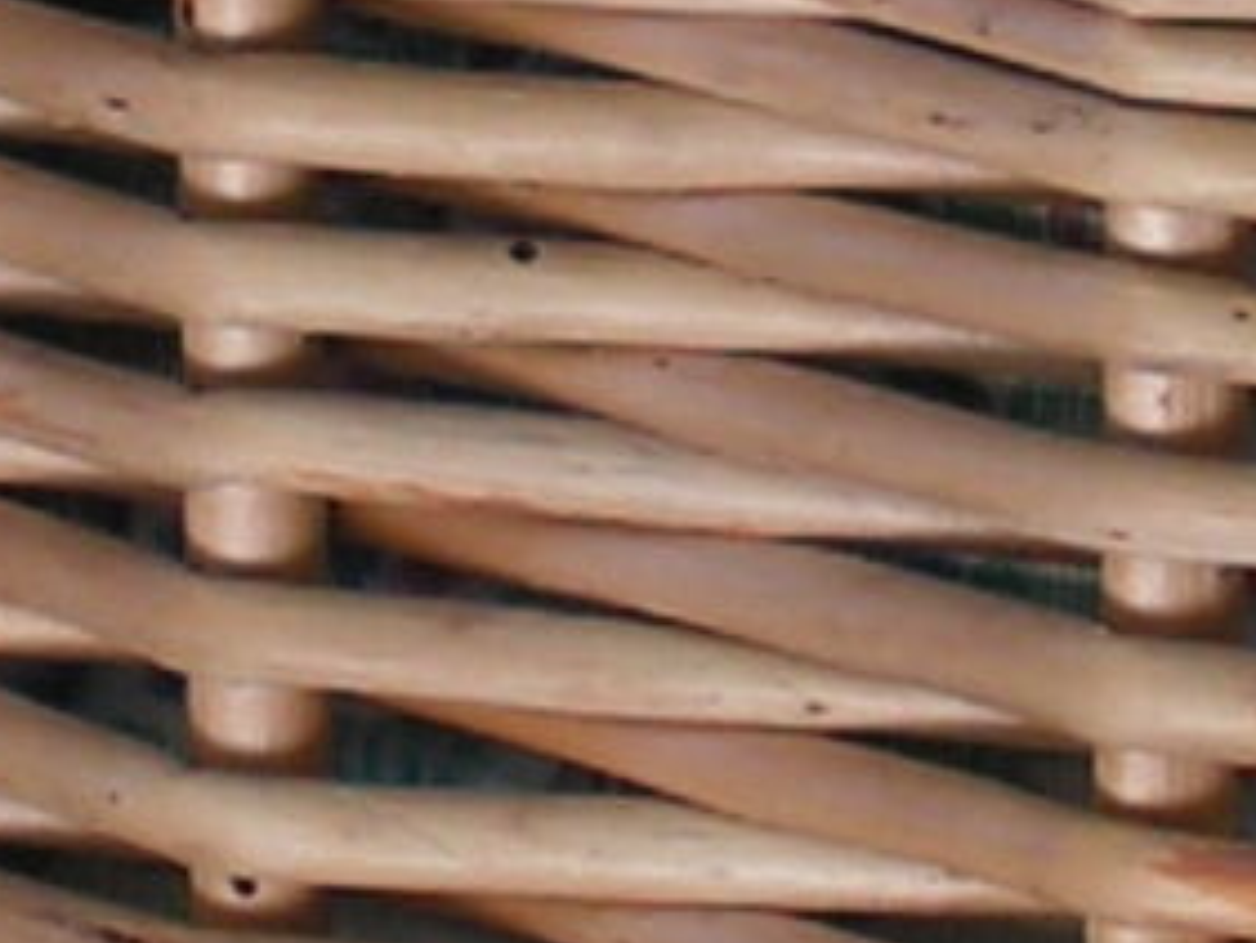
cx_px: 581
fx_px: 9510
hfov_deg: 7.6
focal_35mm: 262
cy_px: -9
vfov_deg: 5.7
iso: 64
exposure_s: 1/60
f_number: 3.2
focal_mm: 6
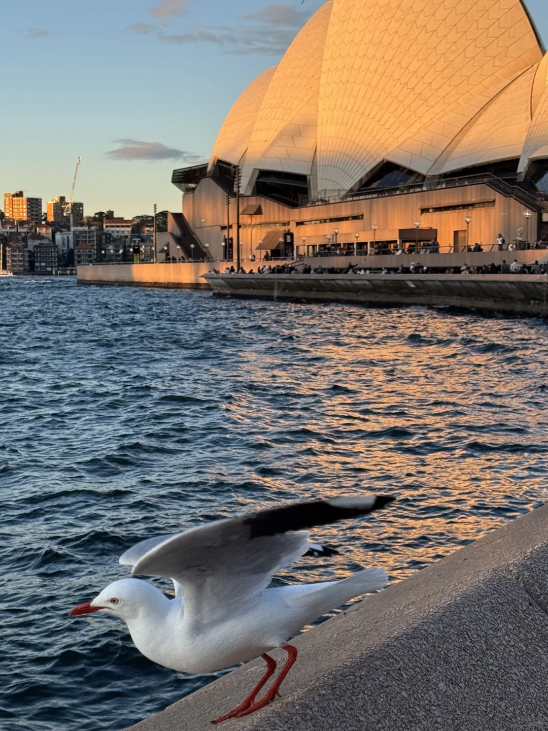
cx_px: 274
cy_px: 366
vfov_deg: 39.7
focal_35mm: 48
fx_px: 1013
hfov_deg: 30.3
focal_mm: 6.76
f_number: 1.78
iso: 64
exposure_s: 1/822
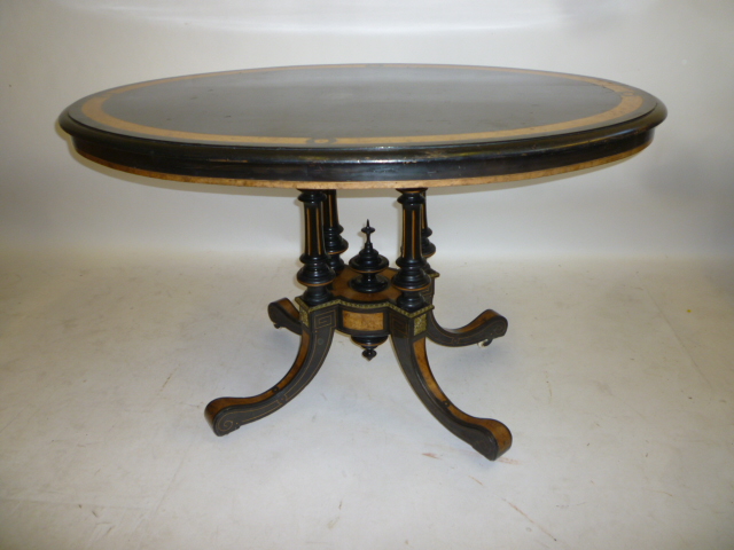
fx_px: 615
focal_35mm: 29
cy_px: 275
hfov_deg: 61.7
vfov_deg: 48.2
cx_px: 367
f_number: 3.3
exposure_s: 1/30
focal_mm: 5.2
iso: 100
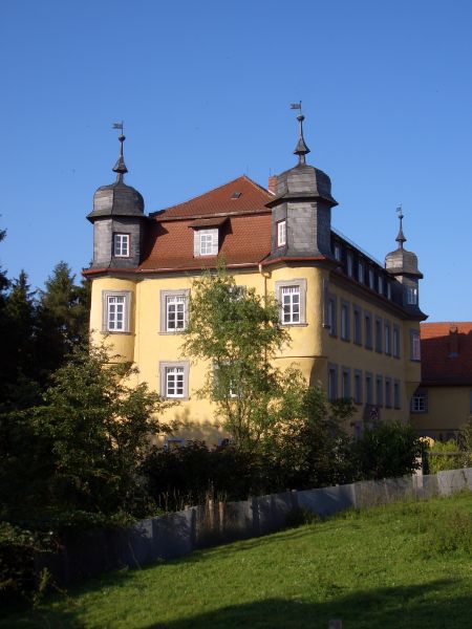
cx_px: 236
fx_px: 891
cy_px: 314
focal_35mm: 49
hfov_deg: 29.7
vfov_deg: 38.9
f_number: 5
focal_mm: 8.2
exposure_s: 1/320
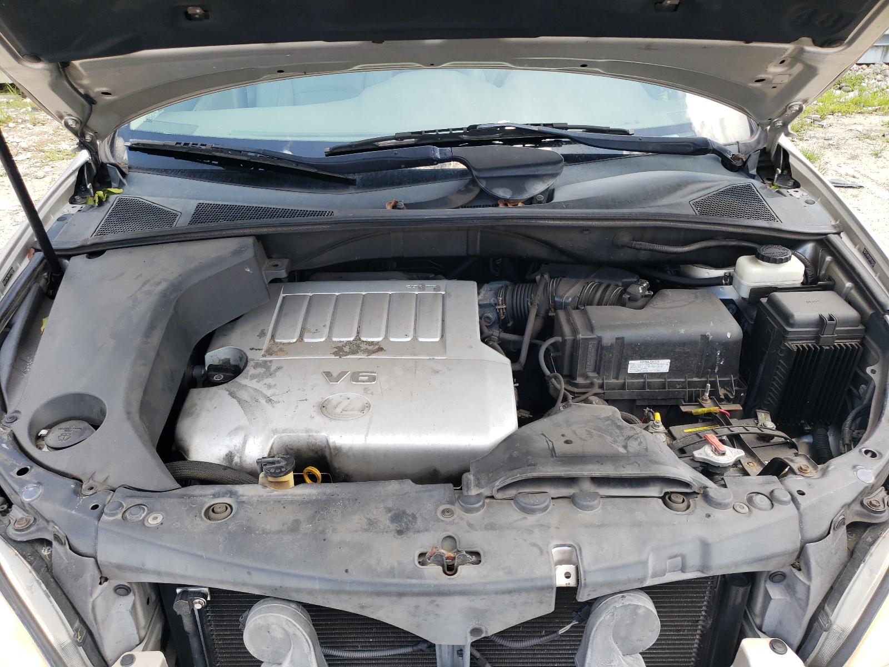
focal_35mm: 26
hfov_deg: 67.3
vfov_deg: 53.1
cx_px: 444
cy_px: 334
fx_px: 668
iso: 50
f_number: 1.5
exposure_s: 1/385
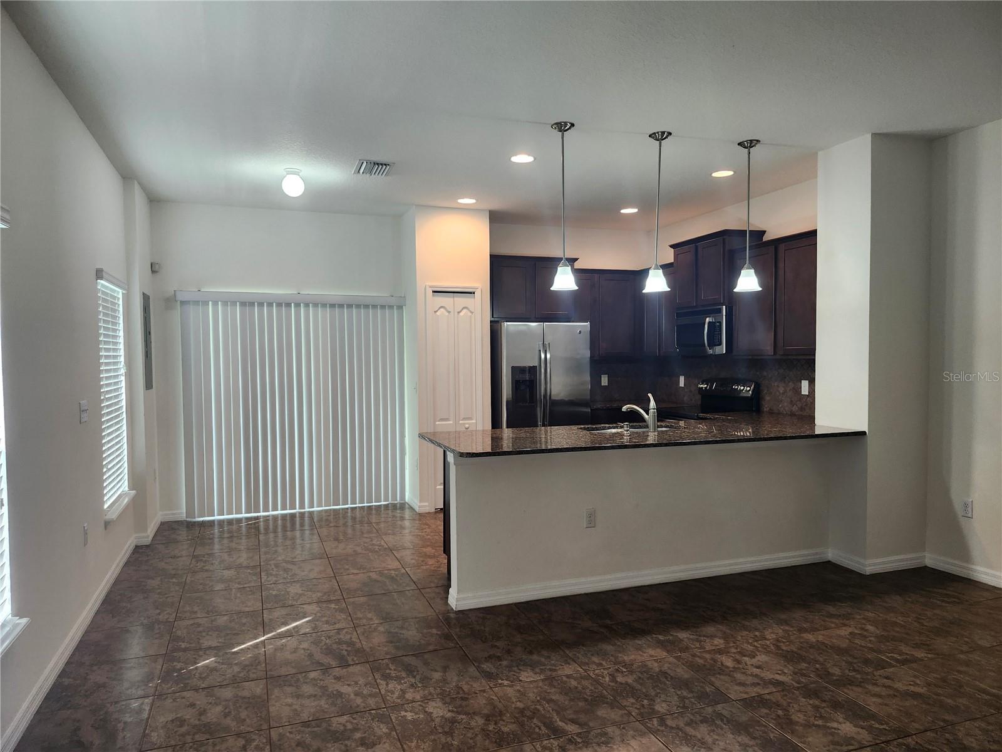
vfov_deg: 58.9
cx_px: 501
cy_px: 376
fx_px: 666
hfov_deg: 73.9
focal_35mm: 23
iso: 250
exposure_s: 1/120
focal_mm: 5.54
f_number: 1.8
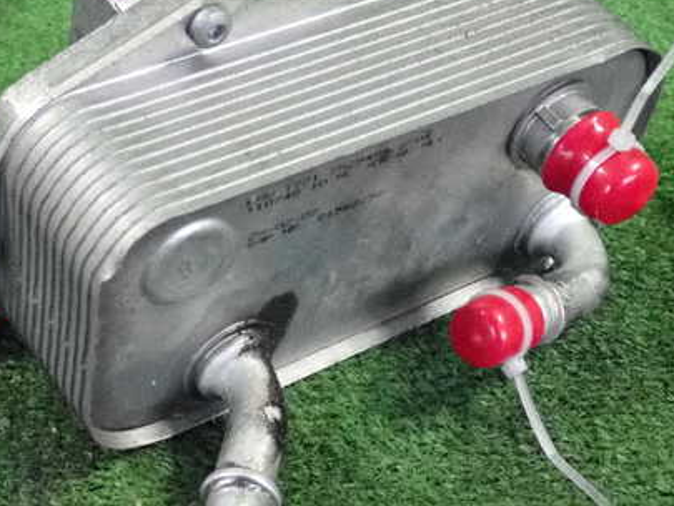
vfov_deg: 18.4
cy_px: 270
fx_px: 1558
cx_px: 295
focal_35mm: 80
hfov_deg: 24.4
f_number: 3.3
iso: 5000
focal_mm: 9.65
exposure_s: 1/125
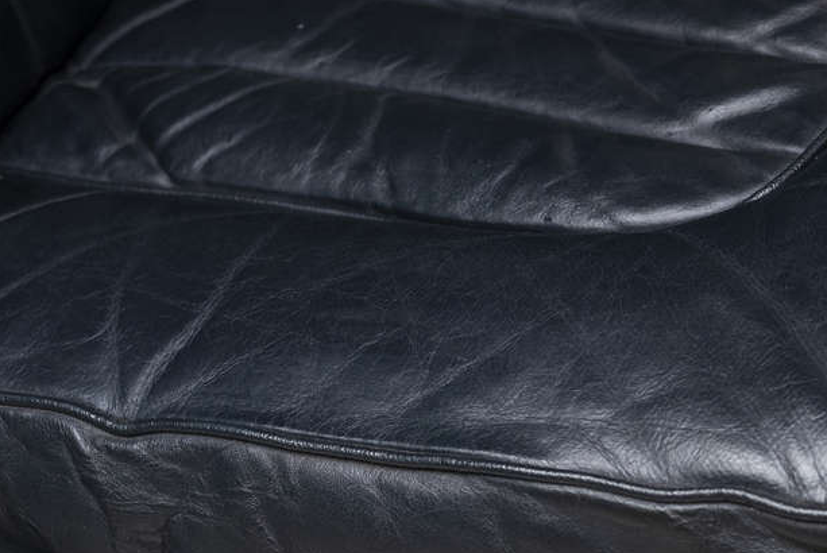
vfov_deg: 8.3
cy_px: 801
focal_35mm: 163
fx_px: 3748
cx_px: 807
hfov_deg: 12.5
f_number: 3.5
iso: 400
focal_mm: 50
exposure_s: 1/60
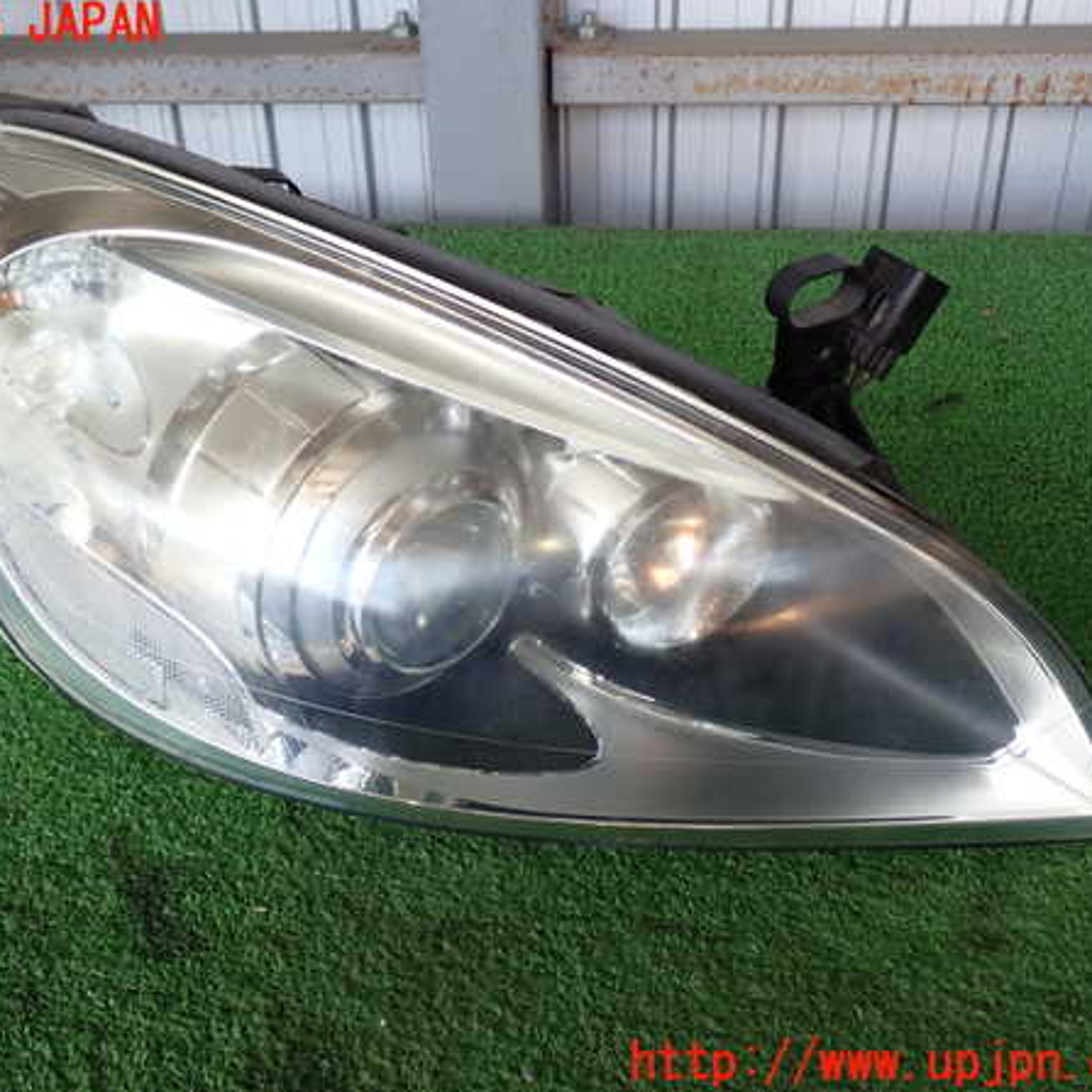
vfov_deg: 43.9
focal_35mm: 38
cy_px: 545
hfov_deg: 43.7
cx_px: 450
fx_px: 1356
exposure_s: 1/80
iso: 100
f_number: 2.4
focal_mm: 5.79
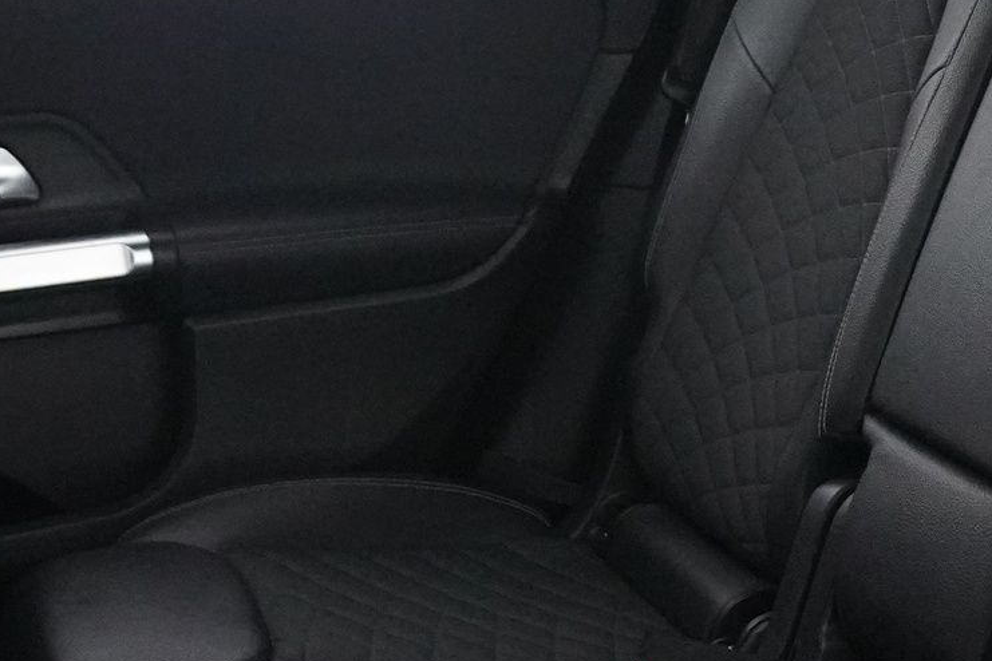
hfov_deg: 24.4
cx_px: 869
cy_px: 359
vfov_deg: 16.9
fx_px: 2232
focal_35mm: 81
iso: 6400
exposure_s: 1/80
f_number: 3.5
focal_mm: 16
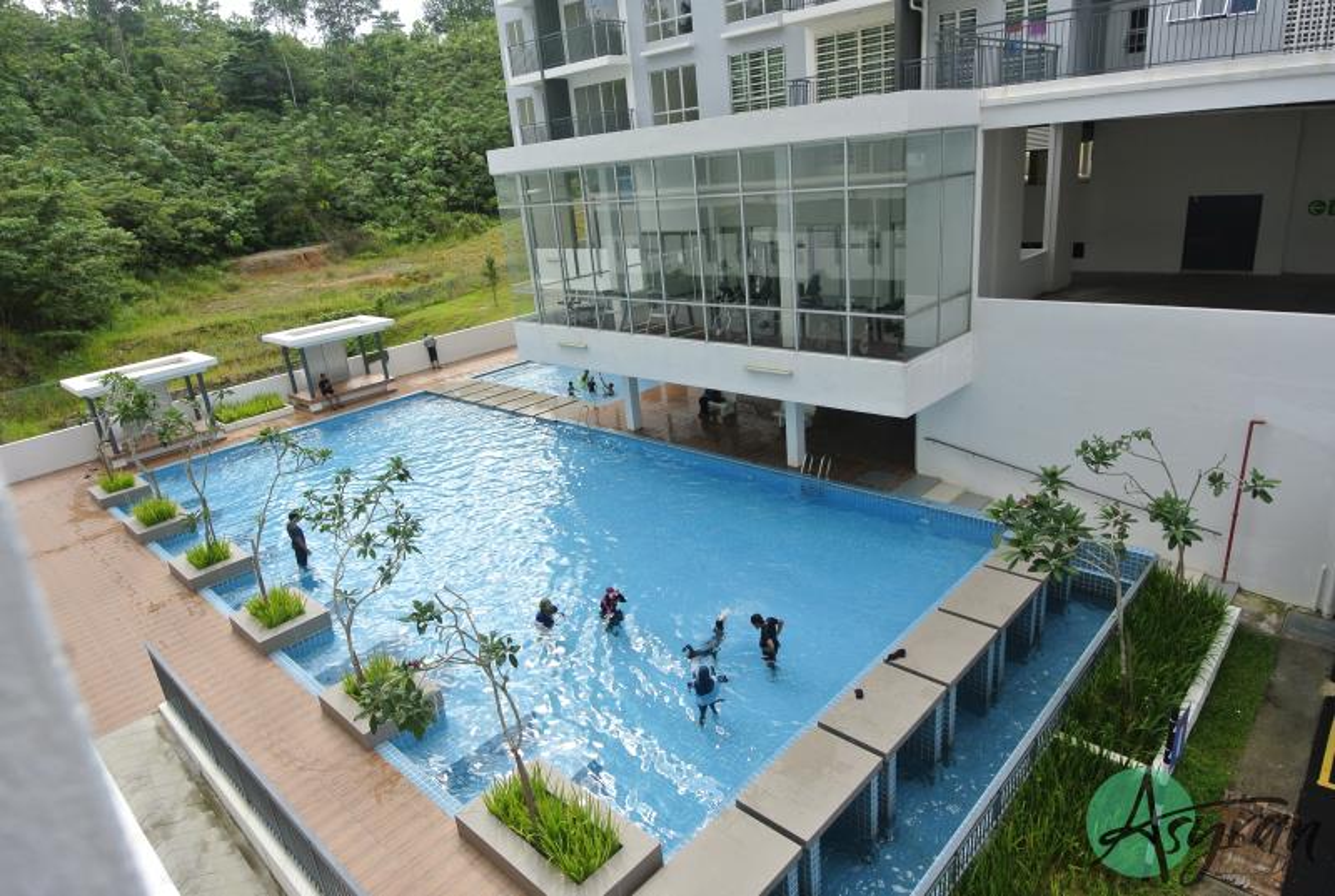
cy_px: 448
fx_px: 780
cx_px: 668
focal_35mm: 21
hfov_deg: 81.1
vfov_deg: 59.7
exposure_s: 1/400
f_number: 4.5
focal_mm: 7.9
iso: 100
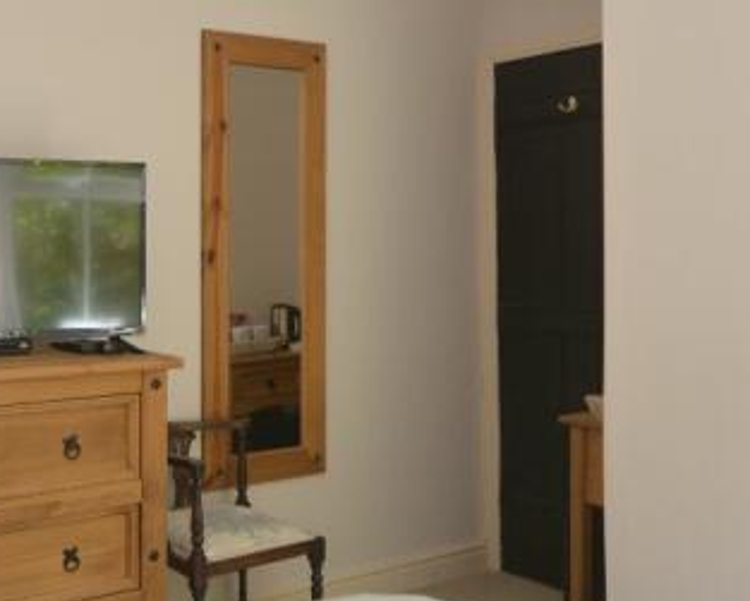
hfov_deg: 40.0
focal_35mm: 46
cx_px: 273
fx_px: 1022
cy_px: 243
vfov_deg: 32.7
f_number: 4
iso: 280
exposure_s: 1/60
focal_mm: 10
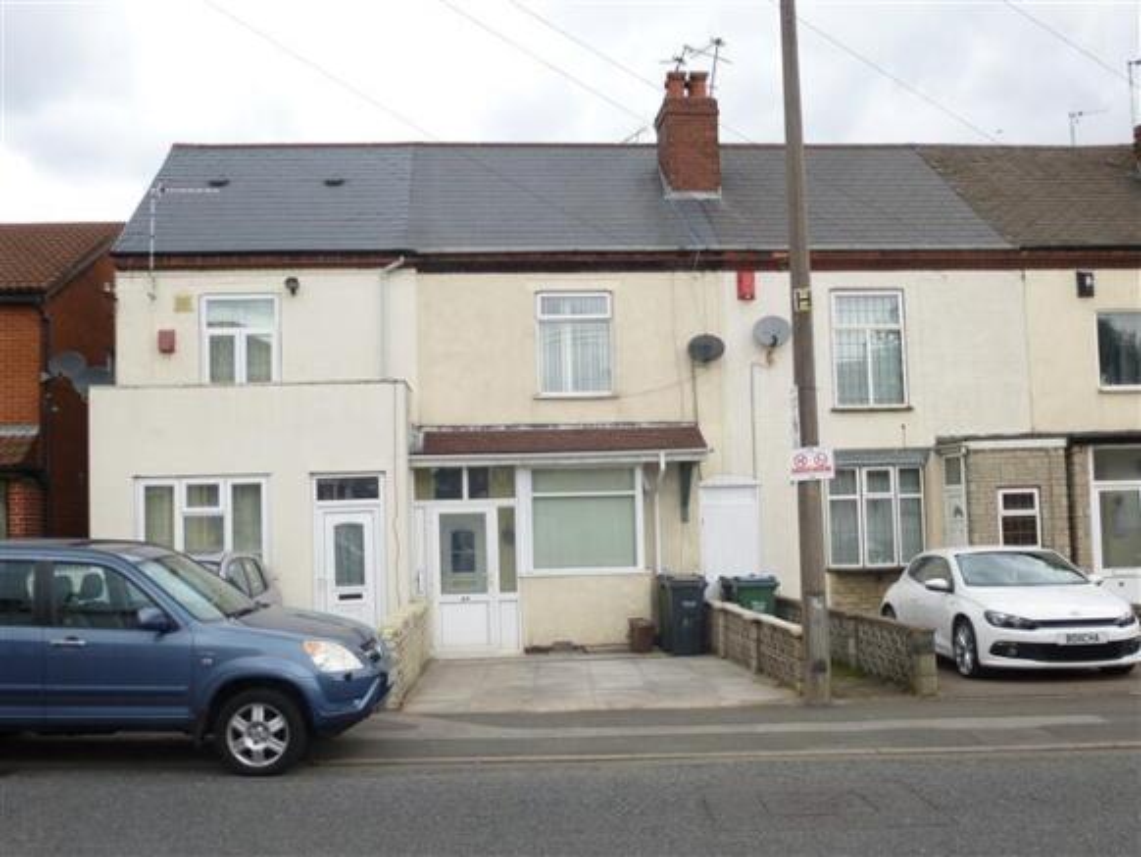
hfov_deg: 49.0
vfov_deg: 37.7
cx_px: 570
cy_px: 428
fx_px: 1253
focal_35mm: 38
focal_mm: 6.8
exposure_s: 1/500
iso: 100
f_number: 3.8
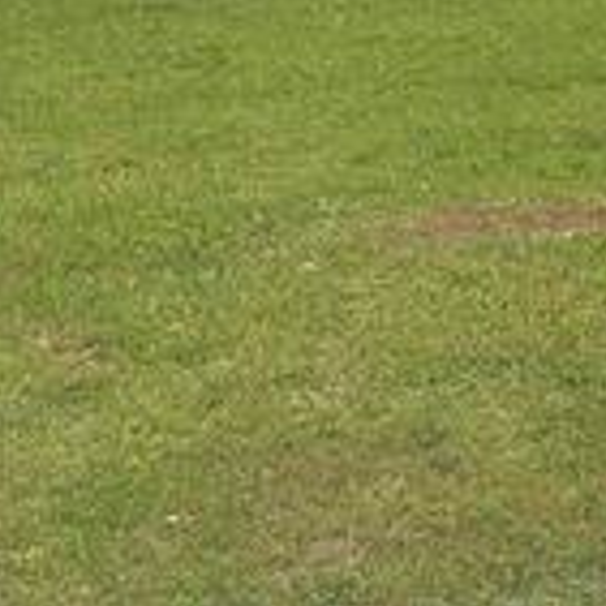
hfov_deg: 19.7
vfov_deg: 21.1
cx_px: 933
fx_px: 1485
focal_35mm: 75
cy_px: -165
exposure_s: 1/2809
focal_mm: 6.86
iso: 80
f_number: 1.78
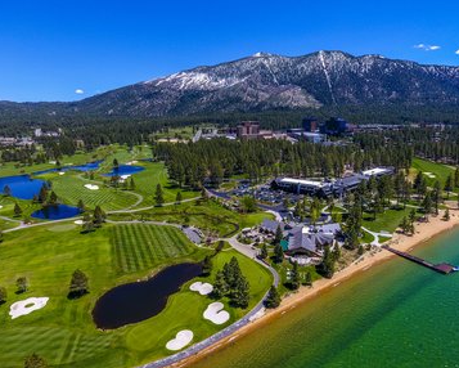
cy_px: 184
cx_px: 239
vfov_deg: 65.6
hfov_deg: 77.6
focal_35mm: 21
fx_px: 285
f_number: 2.8
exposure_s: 1/950
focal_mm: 3.61
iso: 100
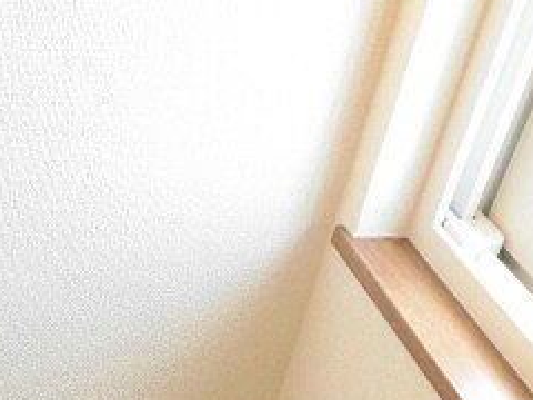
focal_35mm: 64
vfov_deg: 21.5
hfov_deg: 27.2
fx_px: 985
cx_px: -82
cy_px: 462
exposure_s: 1/60
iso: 200
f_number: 3.1
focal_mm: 4.3
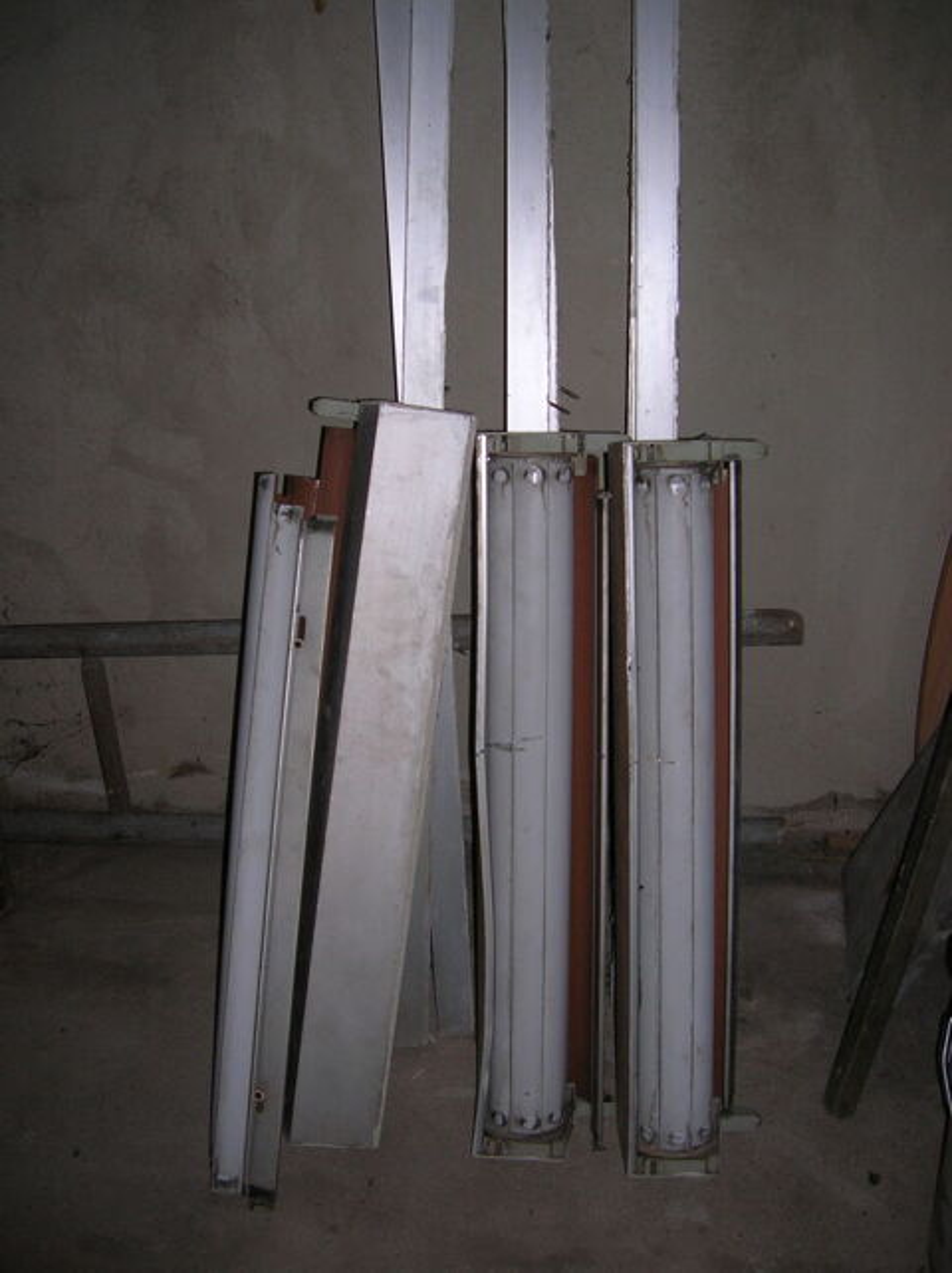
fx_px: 1249
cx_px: 476
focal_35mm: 34
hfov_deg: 41.7
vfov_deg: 54.0
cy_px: 636
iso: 50
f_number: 2.9
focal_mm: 5.7
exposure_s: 1/60.1
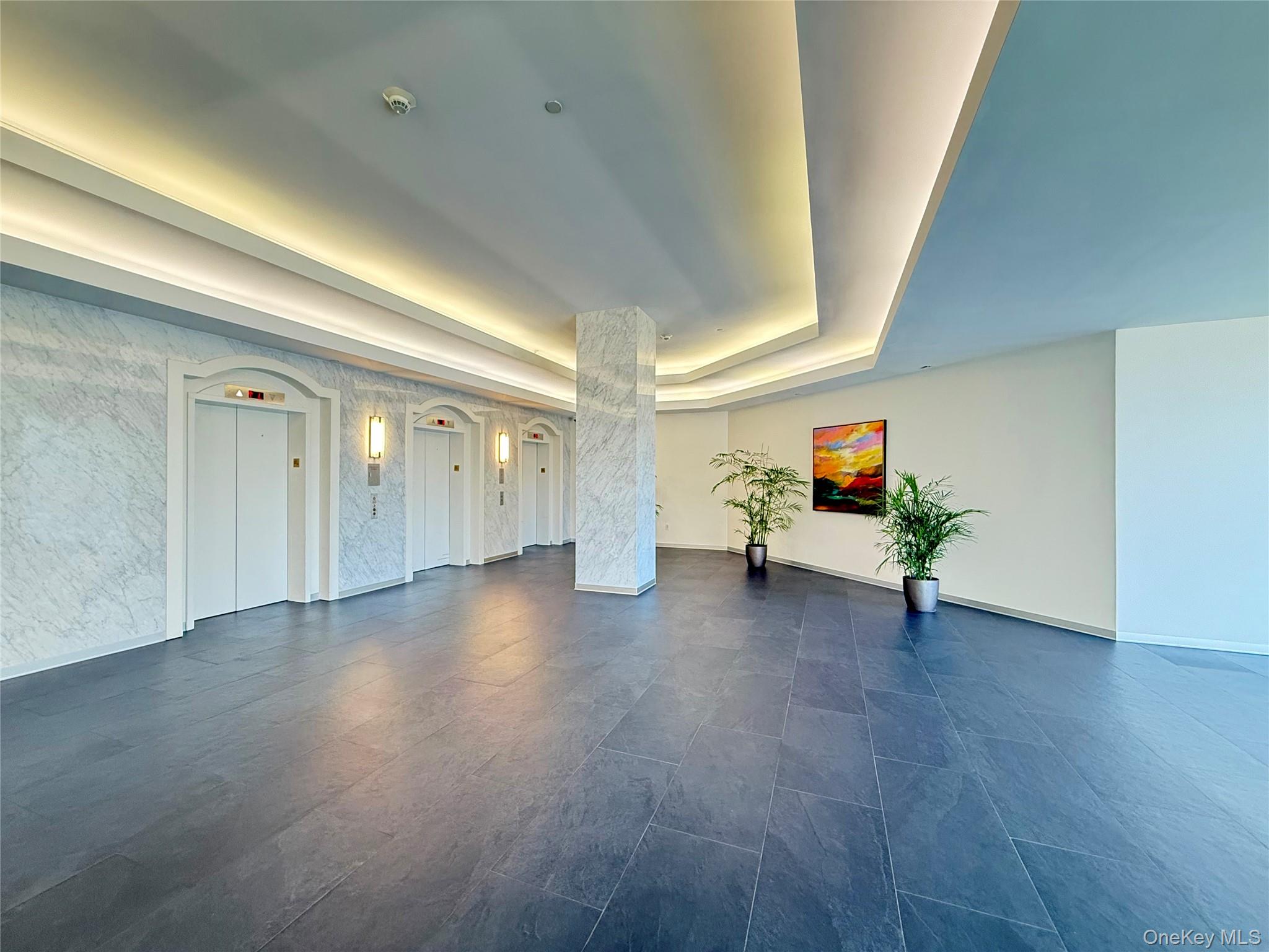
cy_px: 476
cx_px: 634
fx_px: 513
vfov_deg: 85.7
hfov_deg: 102.1
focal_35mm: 14
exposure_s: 1/60
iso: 320
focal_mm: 2.22
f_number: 2.2
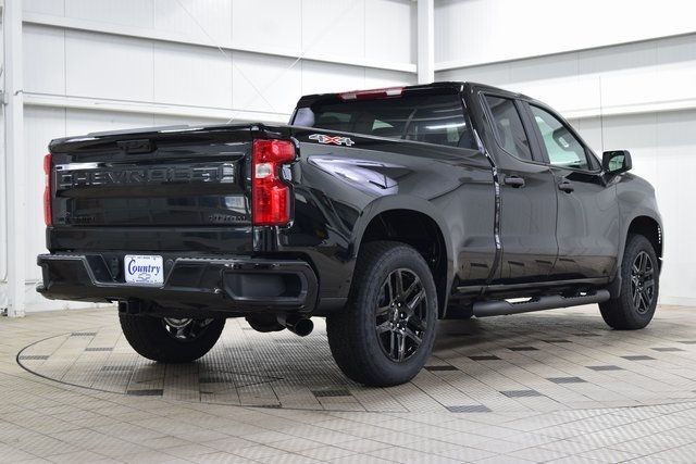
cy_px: 232
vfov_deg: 25.1
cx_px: 348
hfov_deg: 36.9
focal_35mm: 54
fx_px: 1044
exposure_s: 1/15
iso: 720
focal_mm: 36
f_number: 6.3
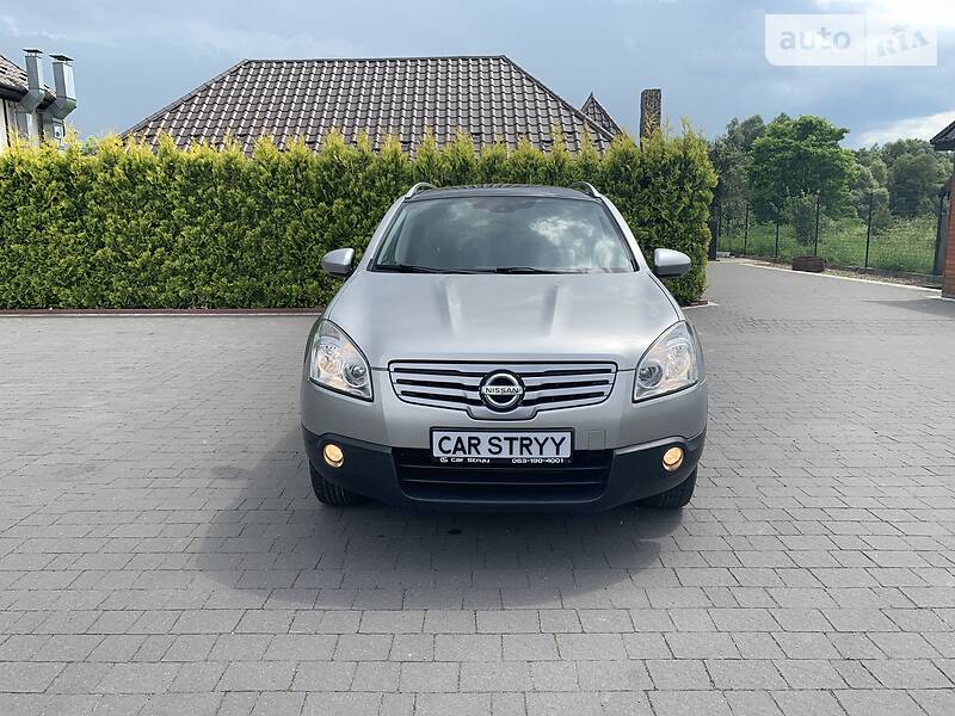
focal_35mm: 26
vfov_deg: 53.1
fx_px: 717
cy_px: 358
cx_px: 478
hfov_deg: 67.3
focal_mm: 4.2
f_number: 1.8
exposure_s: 1/1513
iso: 25
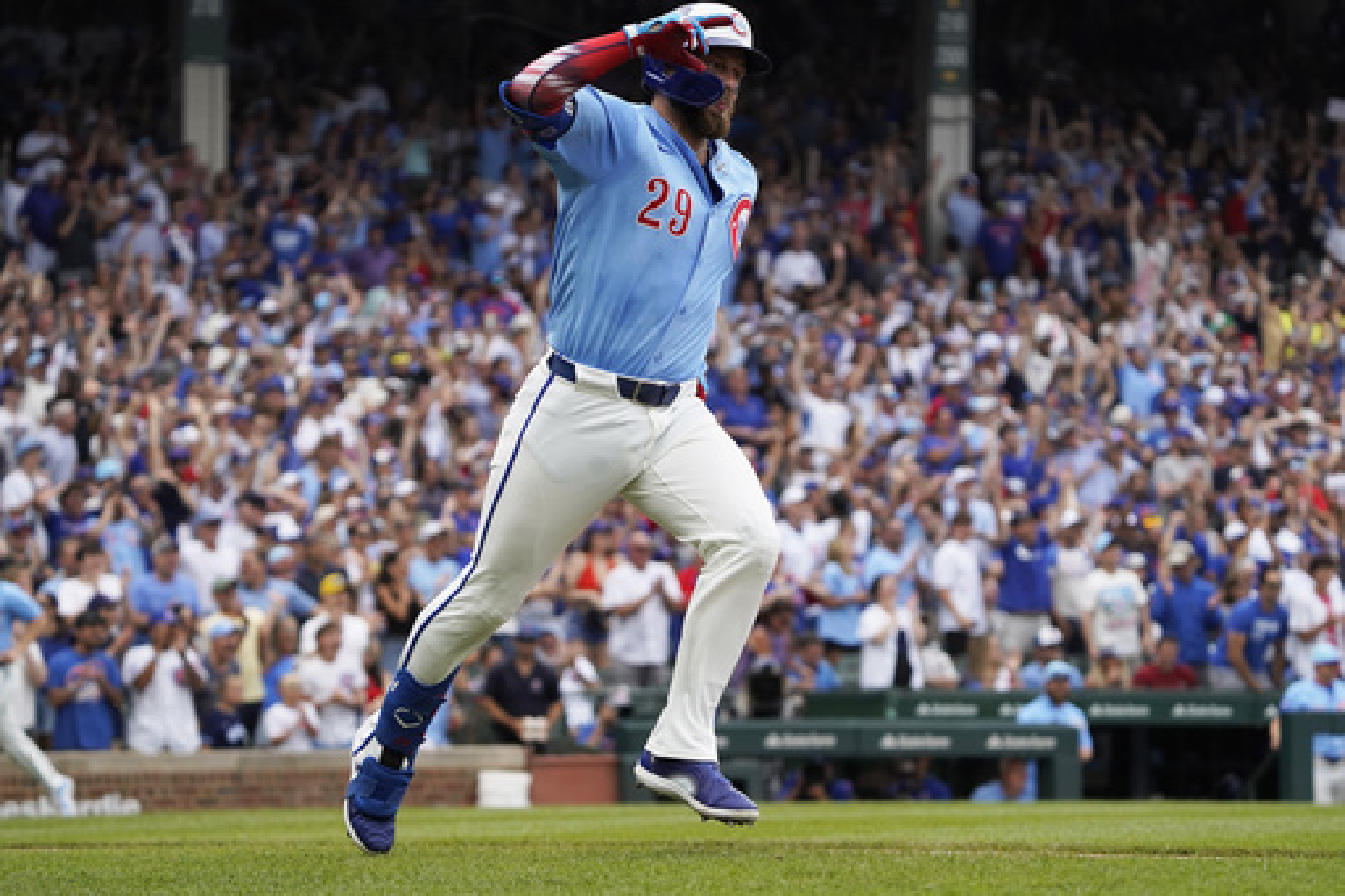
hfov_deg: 10.3
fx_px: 7469
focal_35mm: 200
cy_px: 448
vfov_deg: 6.9
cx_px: 672
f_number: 6.3
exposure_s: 1/4000
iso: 2000
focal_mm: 200
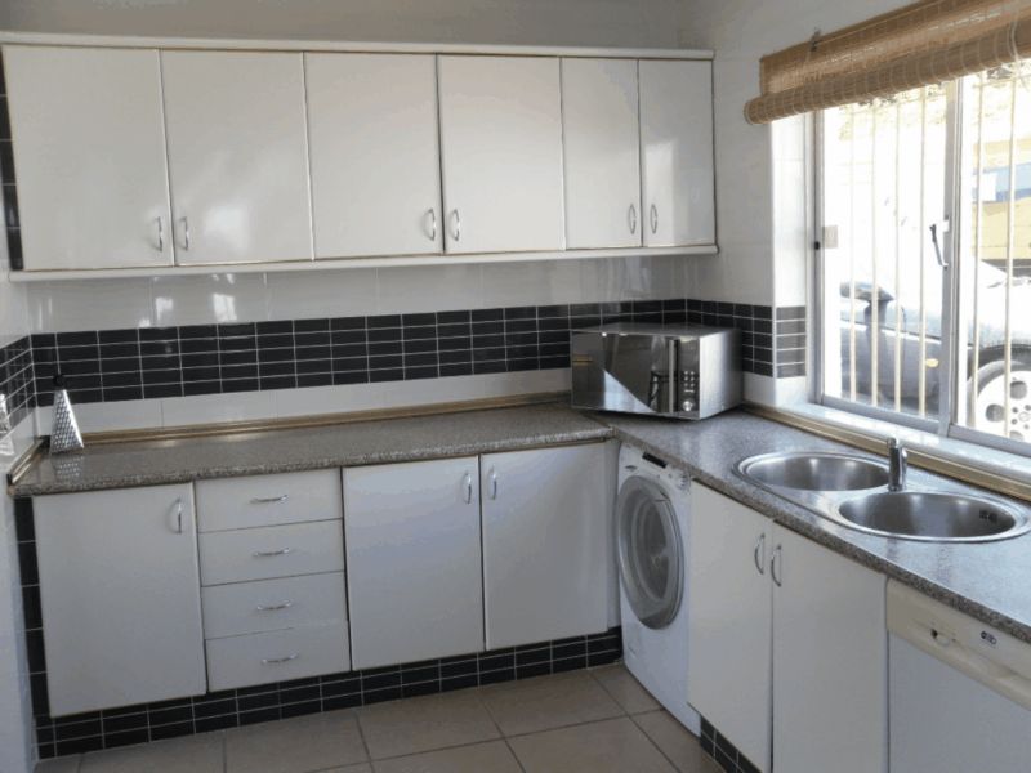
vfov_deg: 40.7
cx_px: 516
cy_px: 386
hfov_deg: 52.6
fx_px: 1042
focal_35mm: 35
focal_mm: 6.3
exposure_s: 1/60
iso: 100
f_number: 3.5
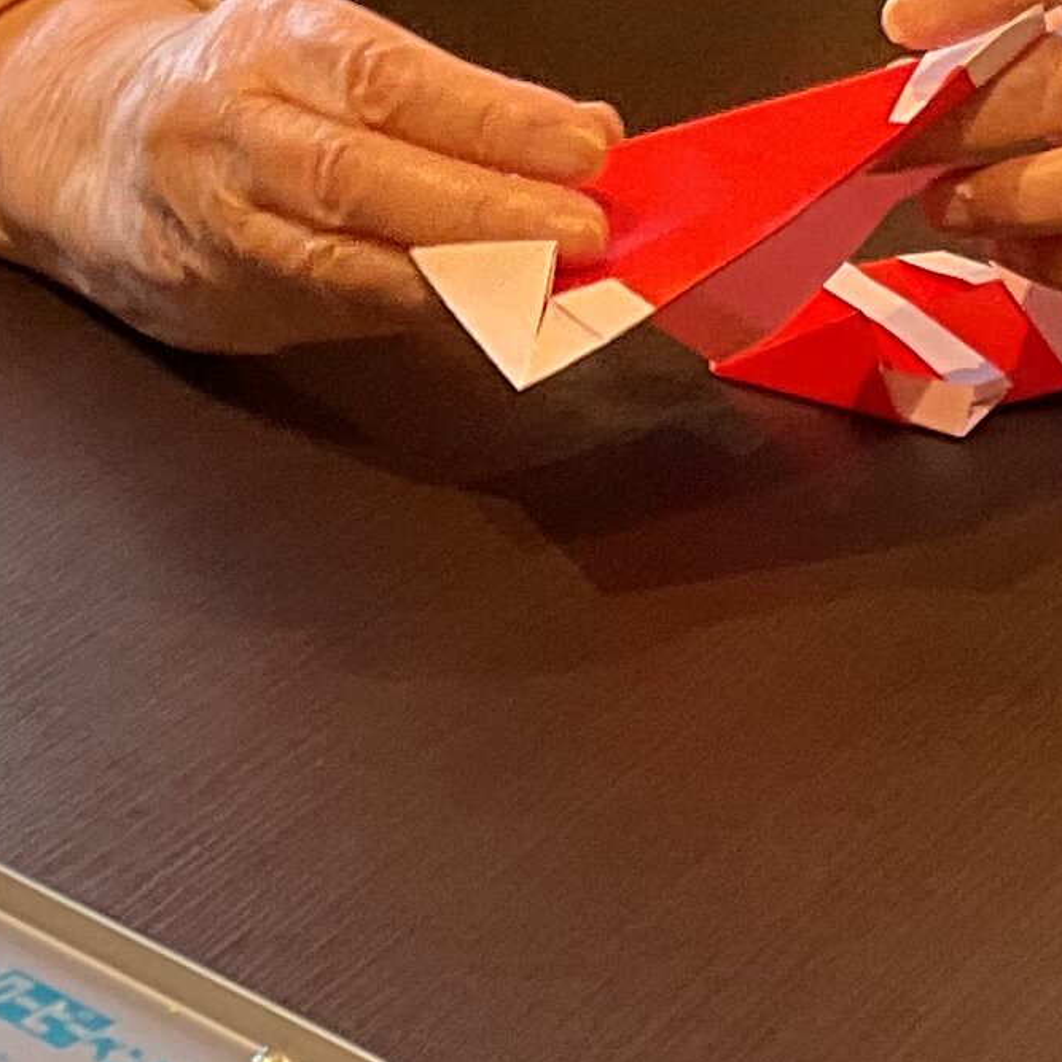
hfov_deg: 11.2
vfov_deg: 11.2
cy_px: 100
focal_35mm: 155
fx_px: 5380
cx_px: 263
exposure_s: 1/60
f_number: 1.8
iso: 64
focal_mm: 3
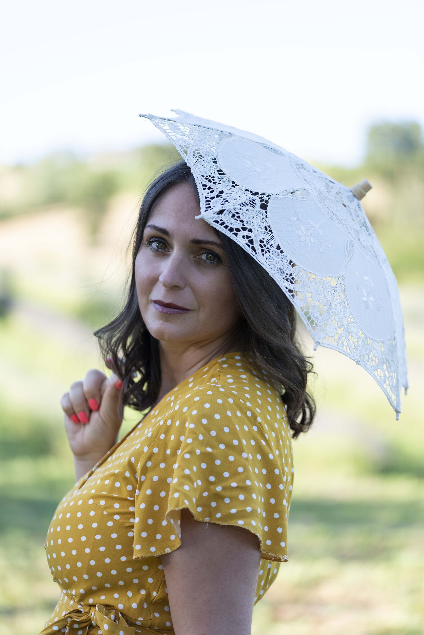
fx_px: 1853
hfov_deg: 13.1
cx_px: 212
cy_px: 318
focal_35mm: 105
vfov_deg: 19.4
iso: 100
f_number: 3
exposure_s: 1/250
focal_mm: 105
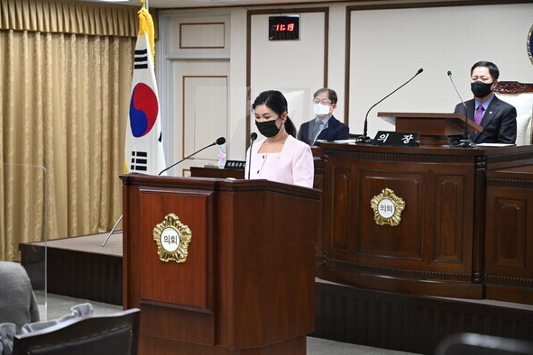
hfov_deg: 28.5
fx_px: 1051
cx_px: 267
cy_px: 176
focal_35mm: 71
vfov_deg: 19.2
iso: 1250
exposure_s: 1/80
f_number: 4.5
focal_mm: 70
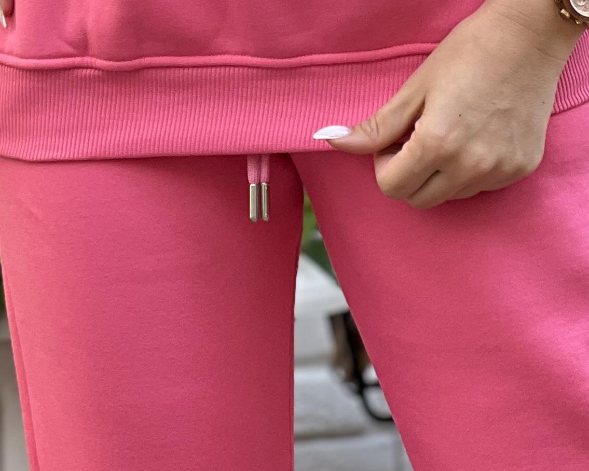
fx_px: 4654
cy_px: -461
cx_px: 321
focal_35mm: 267
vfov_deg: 5.7
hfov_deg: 7.2
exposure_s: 1/121
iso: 32
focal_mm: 9
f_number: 2.8
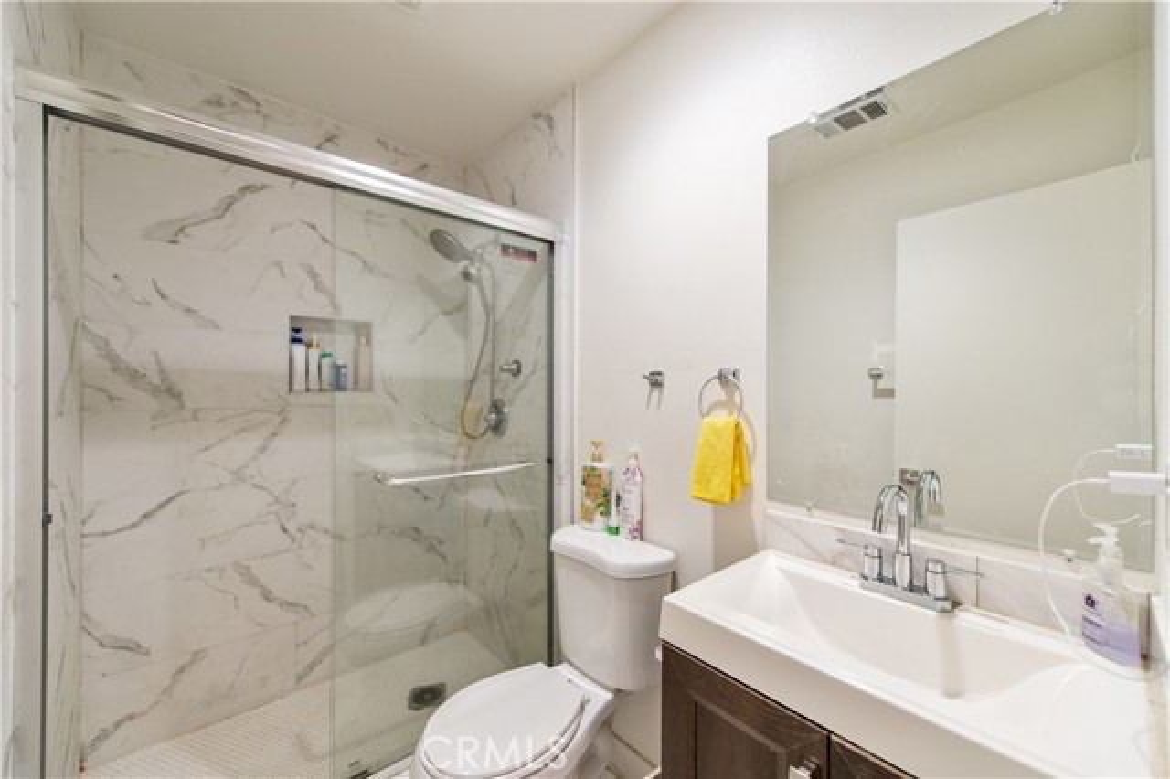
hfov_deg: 104.3
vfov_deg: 81.1
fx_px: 455
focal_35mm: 14
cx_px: 585
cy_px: 390
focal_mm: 14
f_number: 2.8
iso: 400
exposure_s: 1/200
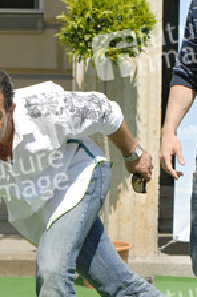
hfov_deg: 6.3
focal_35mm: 216
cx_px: 40
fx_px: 1778
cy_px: 249
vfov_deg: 9.5
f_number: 8
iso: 100
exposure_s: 1/200
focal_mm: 80
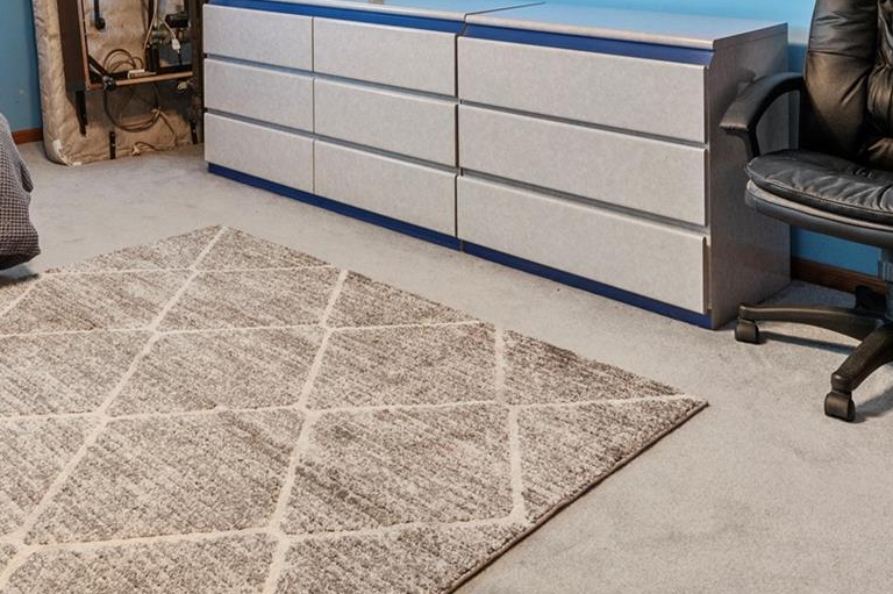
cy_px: -99
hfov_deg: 46.3
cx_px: 197
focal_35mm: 40
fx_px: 992
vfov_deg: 29.3
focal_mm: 15
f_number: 8
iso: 500
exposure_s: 1/1.67
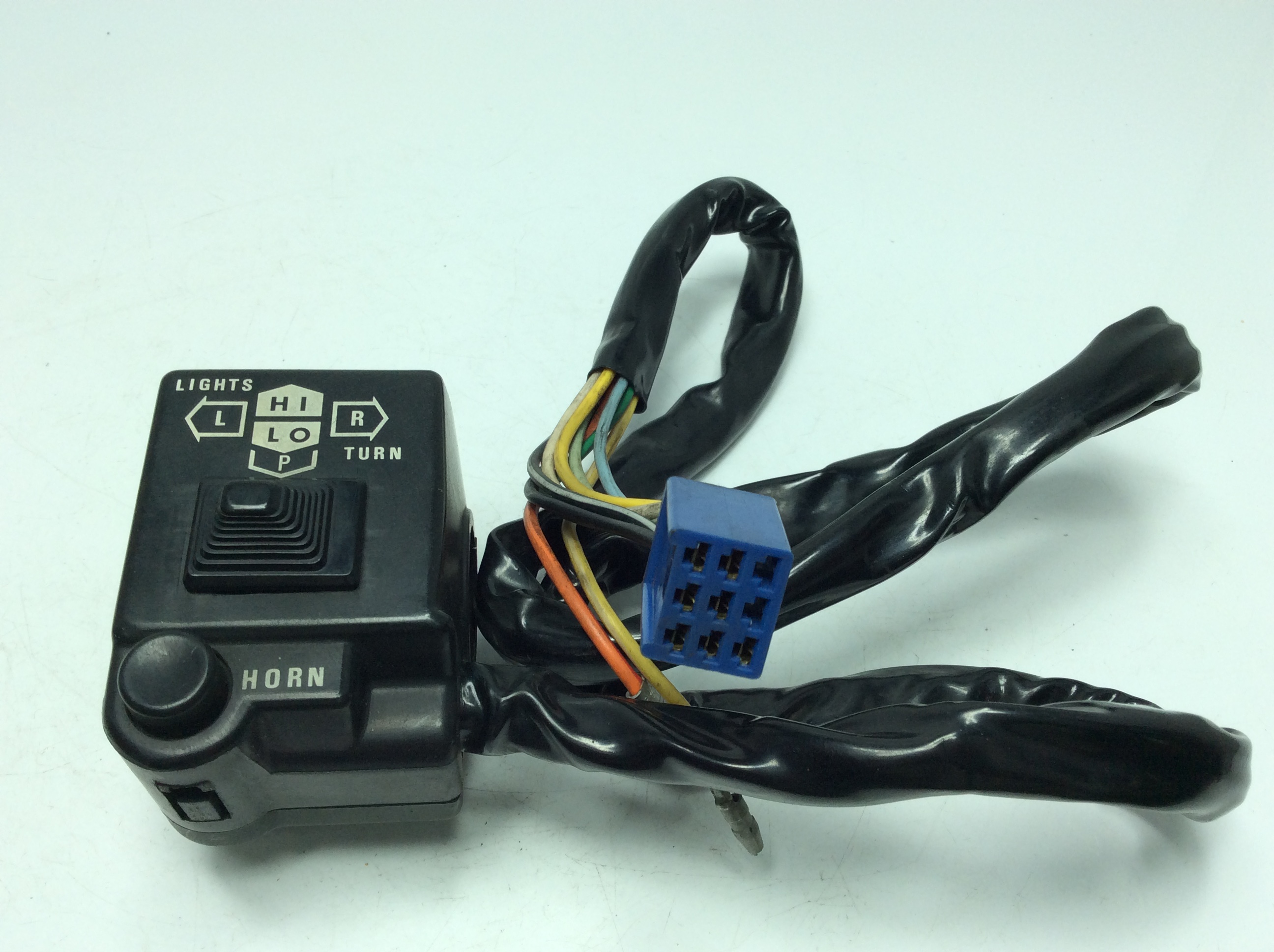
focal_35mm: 32
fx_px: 1176
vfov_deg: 44.1
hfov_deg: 56.9
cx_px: 637
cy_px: 476
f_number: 2.4
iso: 32
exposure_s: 1/340
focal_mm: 3.3
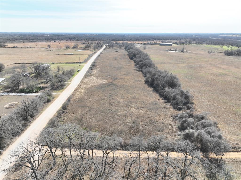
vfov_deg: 56.8
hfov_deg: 71.6
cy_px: 90
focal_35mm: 24
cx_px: 120
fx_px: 167
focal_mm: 12.29
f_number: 3.5
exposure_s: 1/2000
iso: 100
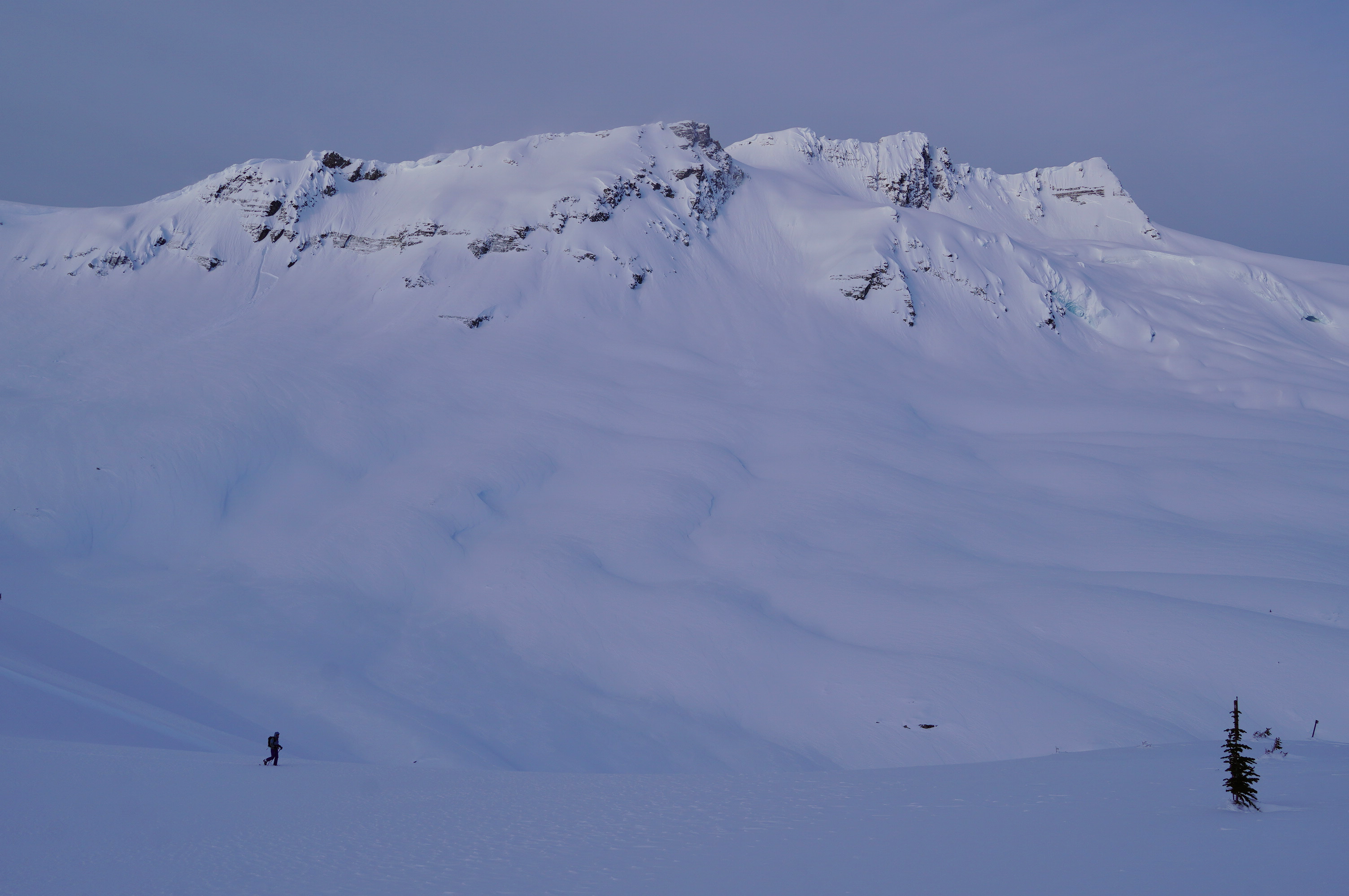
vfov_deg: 38.3
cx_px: 674
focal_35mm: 34
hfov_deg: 55.1
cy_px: 448
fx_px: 1292
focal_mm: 23
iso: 100
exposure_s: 1/160
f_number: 10
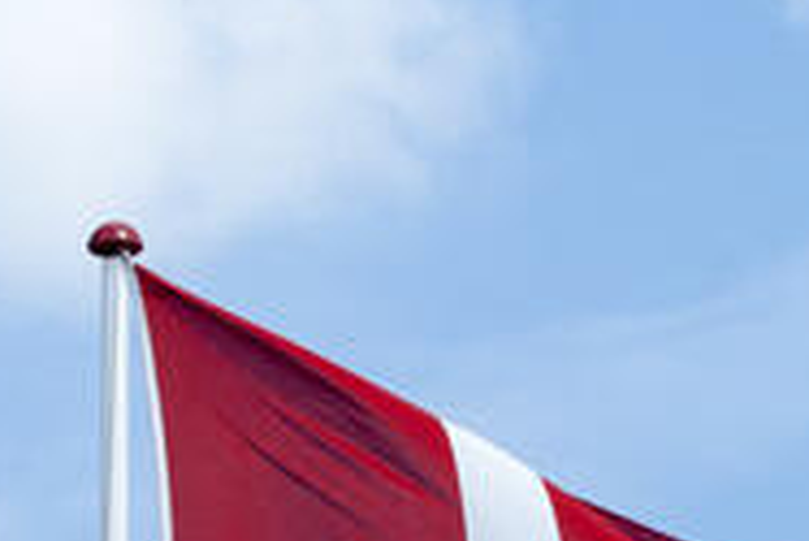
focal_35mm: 429
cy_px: 656
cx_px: 539
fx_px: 9648
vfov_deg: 3.2
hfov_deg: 4.8
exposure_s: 1/500
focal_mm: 110
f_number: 7.1
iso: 100
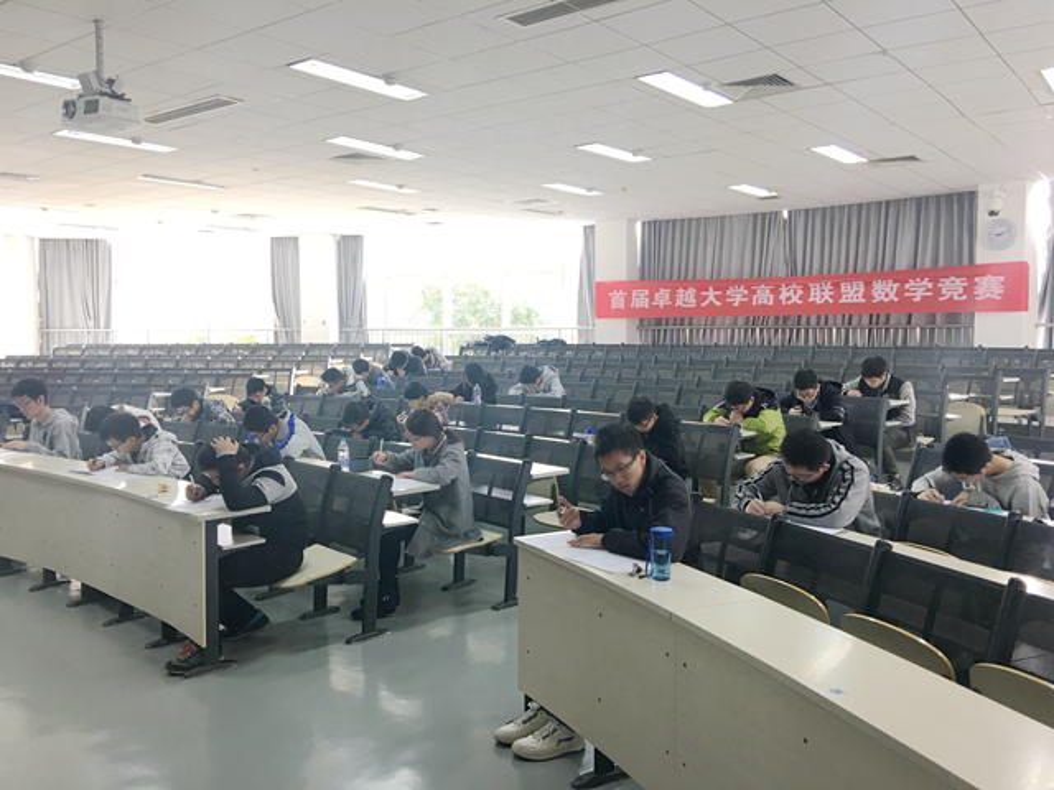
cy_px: 395
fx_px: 883
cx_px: 527
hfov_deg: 61.7
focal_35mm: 29
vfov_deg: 48.2
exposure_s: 1/17
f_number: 2.2
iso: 32
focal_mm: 4.15
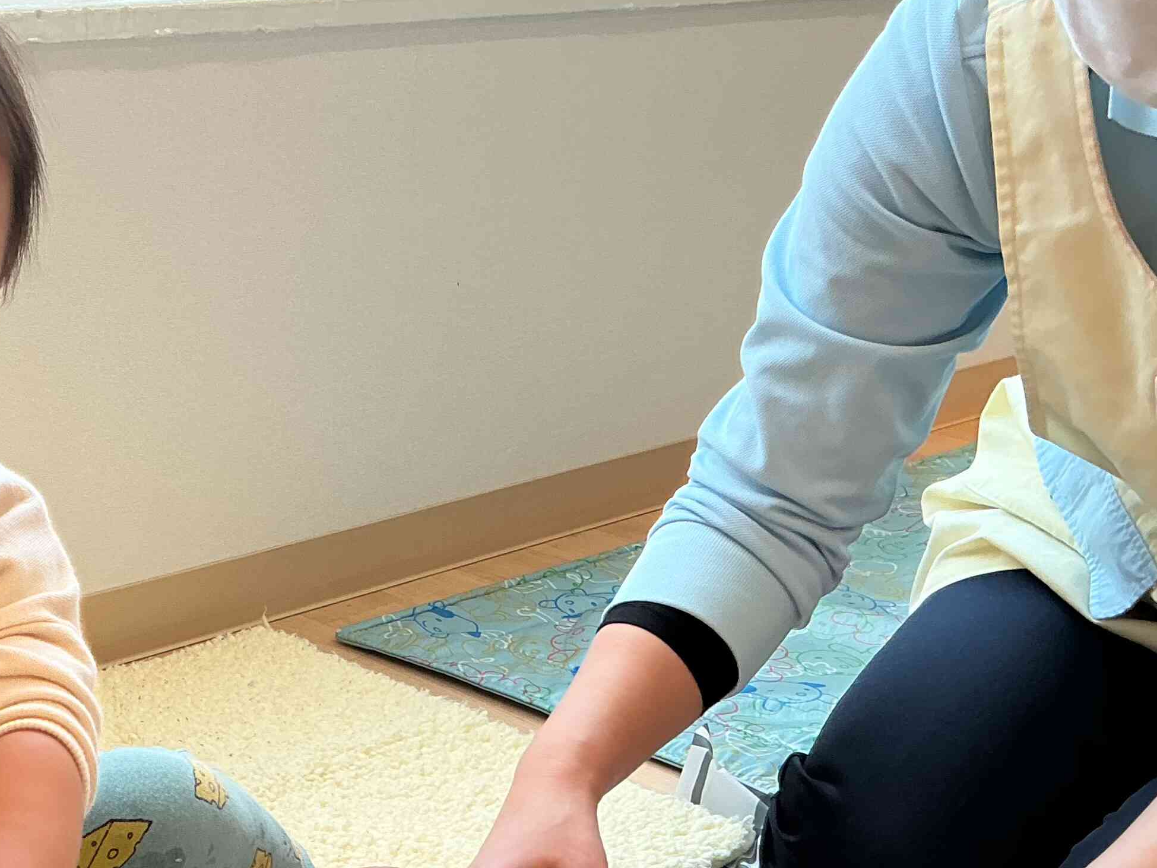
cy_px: 806
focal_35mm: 60
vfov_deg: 23.7
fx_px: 2006
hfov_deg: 30.6
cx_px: 96
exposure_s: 1/120
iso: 25
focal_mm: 3
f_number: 1.8
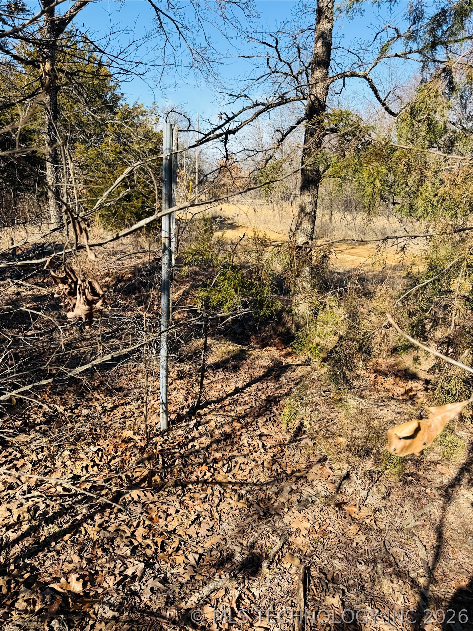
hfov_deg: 56.8
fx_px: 437
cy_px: 316
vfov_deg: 71.6
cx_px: 236
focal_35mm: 24
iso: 80
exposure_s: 1/2370
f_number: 1.78
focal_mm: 6.76
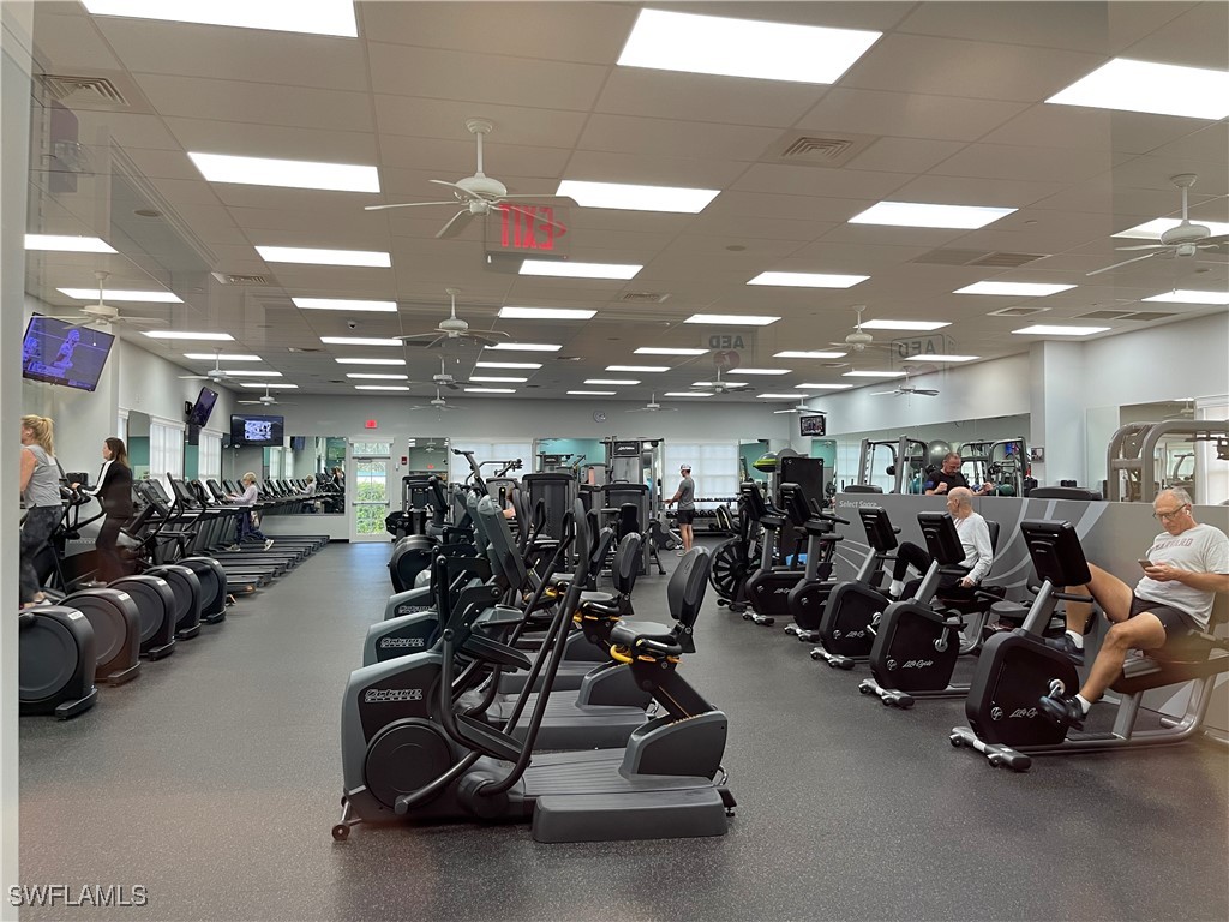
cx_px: 614
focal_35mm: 25
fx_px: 888
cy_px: 461
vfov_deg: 54.9
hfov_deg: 69.4
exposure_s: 1/60
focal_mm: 5.1
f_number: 1.6
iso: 100
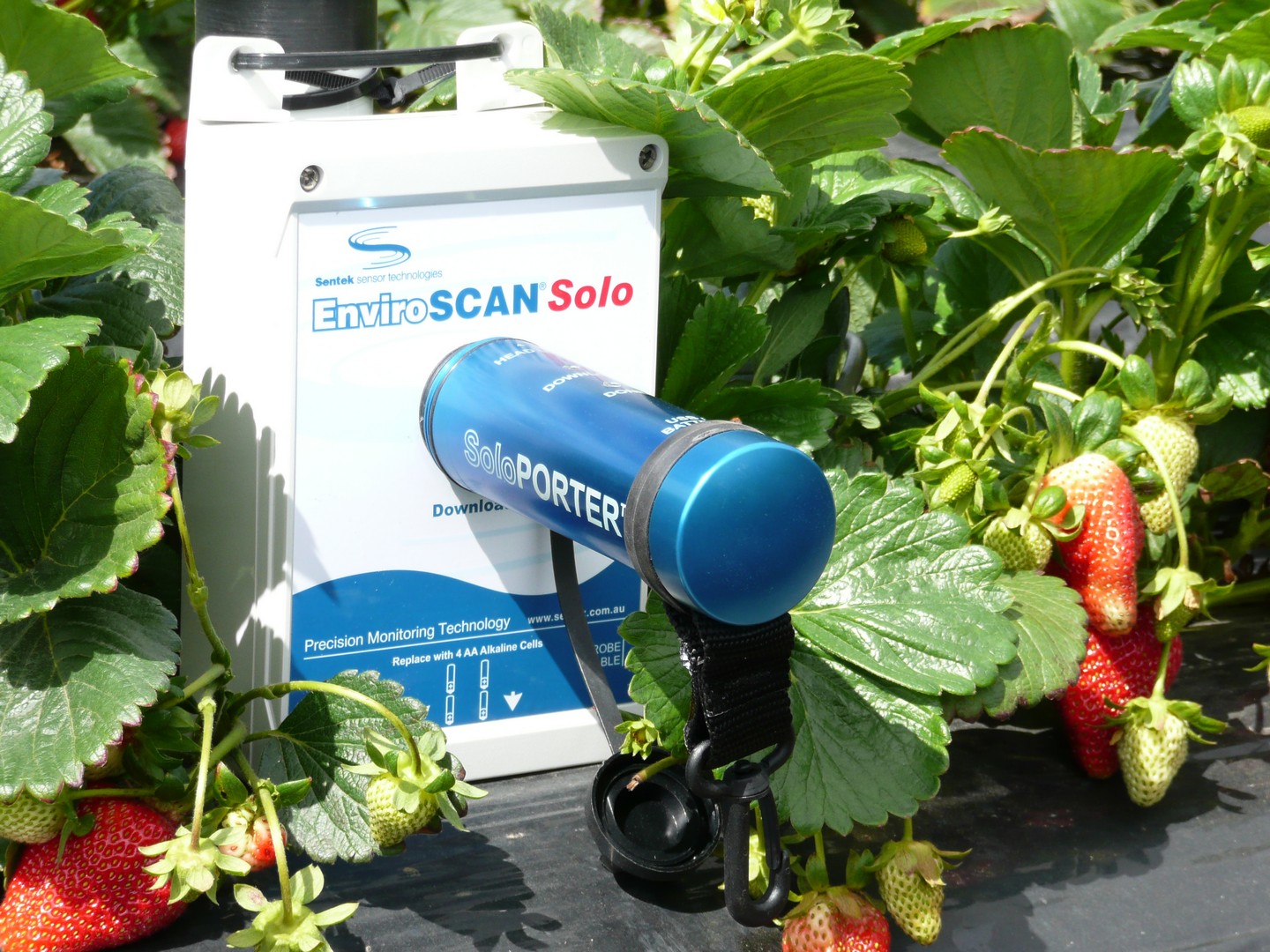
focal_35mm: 147
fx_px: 5393
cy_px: 476
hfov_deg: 13.4
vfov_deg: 10.1
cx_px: 635
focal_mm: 24.2
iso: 100
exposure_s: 1/320
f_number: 4.8
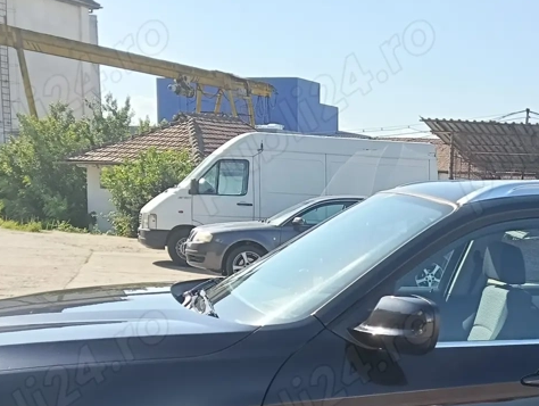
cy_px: 422
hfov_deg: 32.6
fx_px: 889
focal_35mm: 57
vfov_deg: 24.4
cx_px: 445
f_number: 1.8
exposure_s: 1/384
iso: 50
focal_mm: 3.98
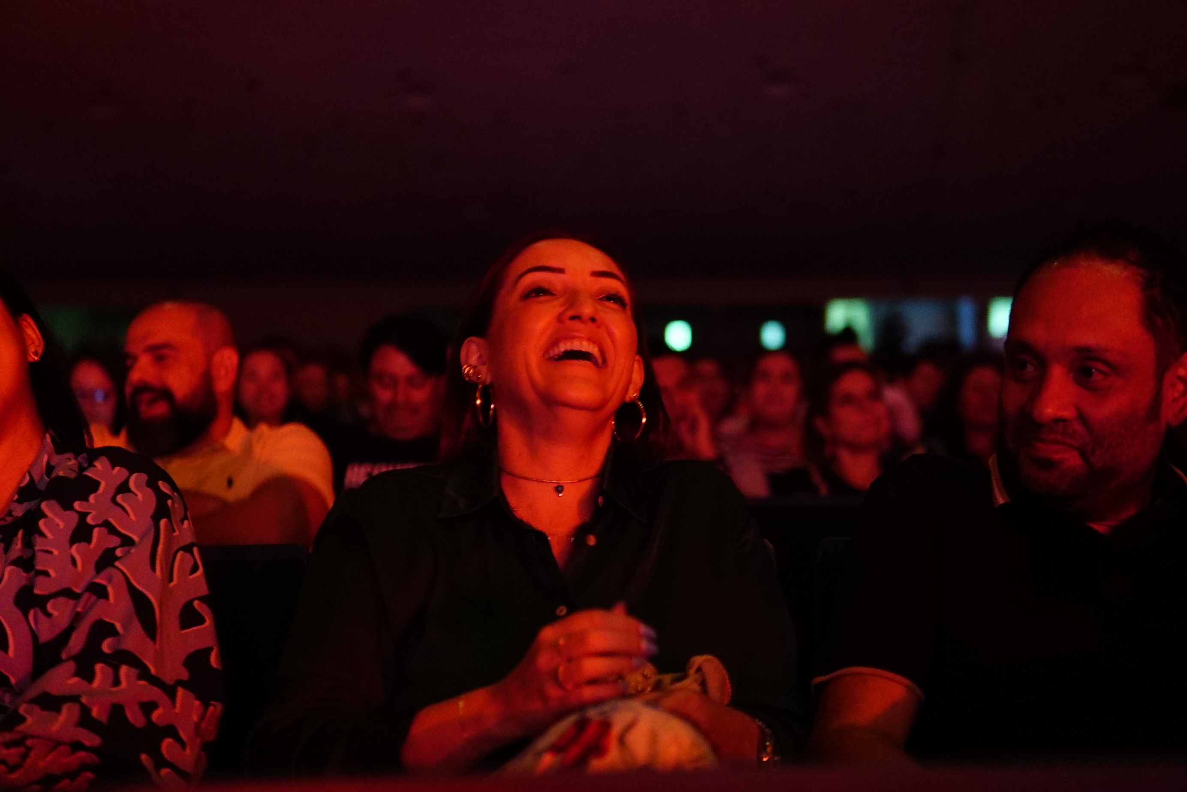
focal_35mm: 45
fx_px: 1484
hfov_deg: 43.6
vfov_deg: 29.9
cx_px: 594
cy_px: 396
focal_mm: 30
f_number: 1.6
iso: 3200
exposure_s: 1/30
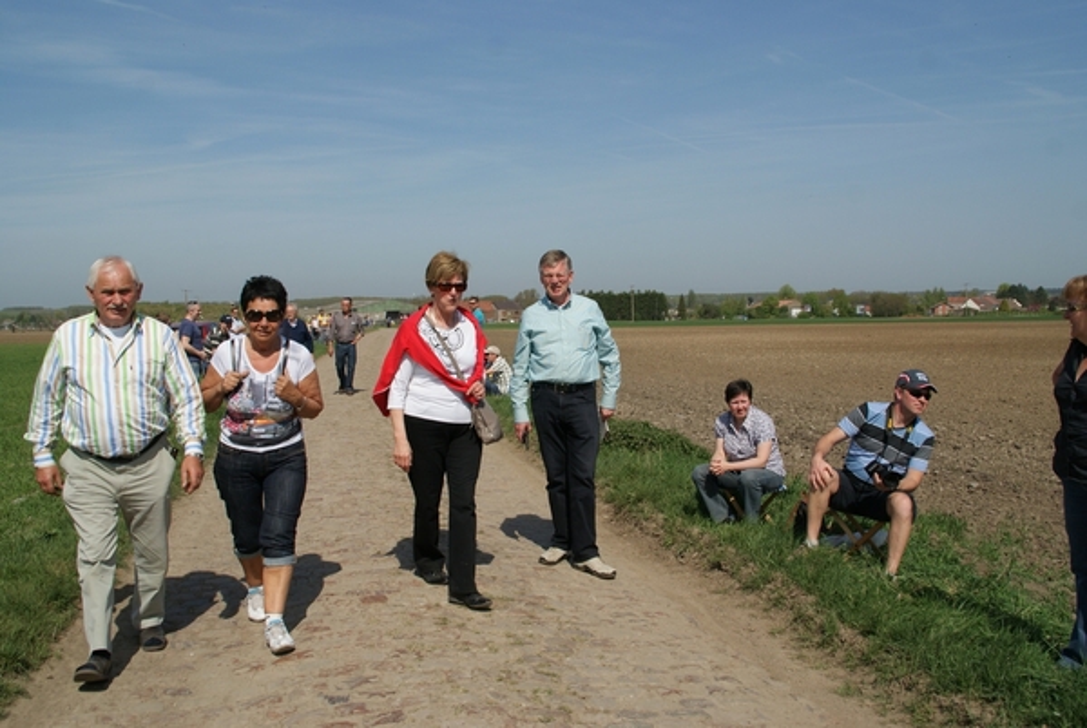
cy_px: 364
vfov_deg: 37.0
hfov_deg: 53.1
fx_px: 1089
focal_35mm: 36
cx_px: 544
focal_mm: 24
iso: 200
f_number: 8
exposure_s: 1/1000
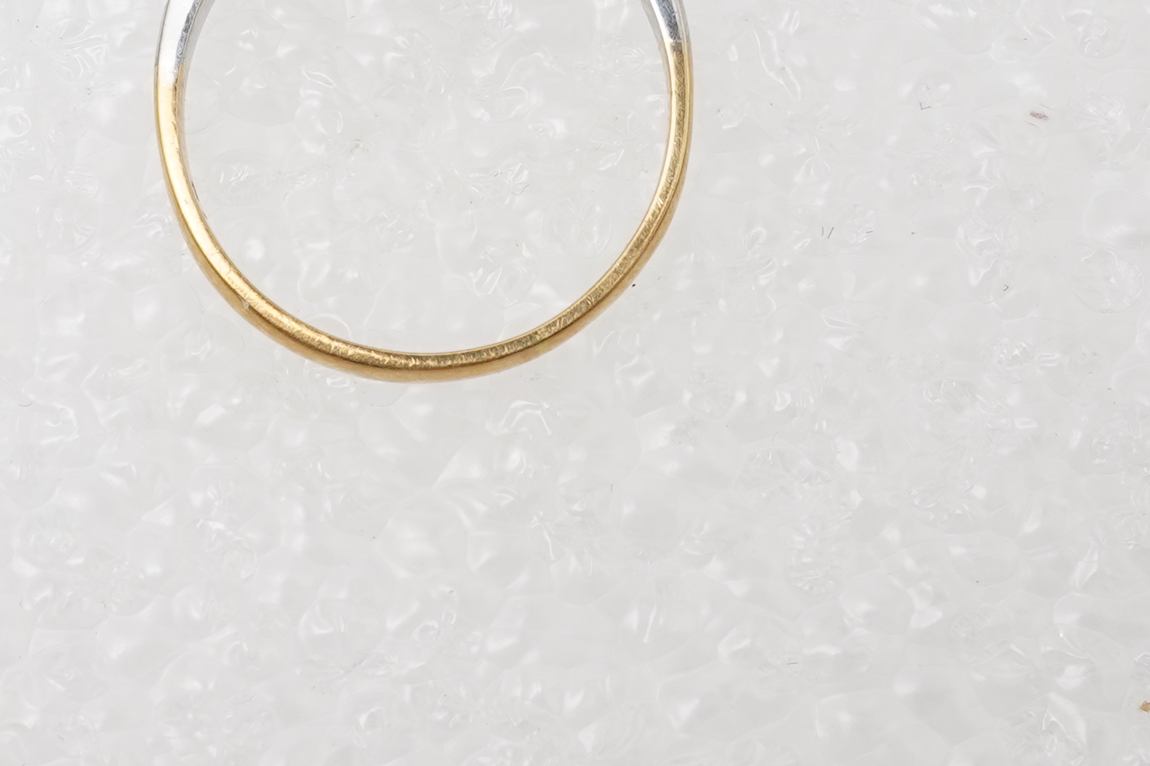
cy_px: 43
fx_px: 3705
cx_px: 427
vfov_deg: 11.7
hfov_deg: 17.6
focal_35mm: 116
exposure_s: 1/125
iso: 500
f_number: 20
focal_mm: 30
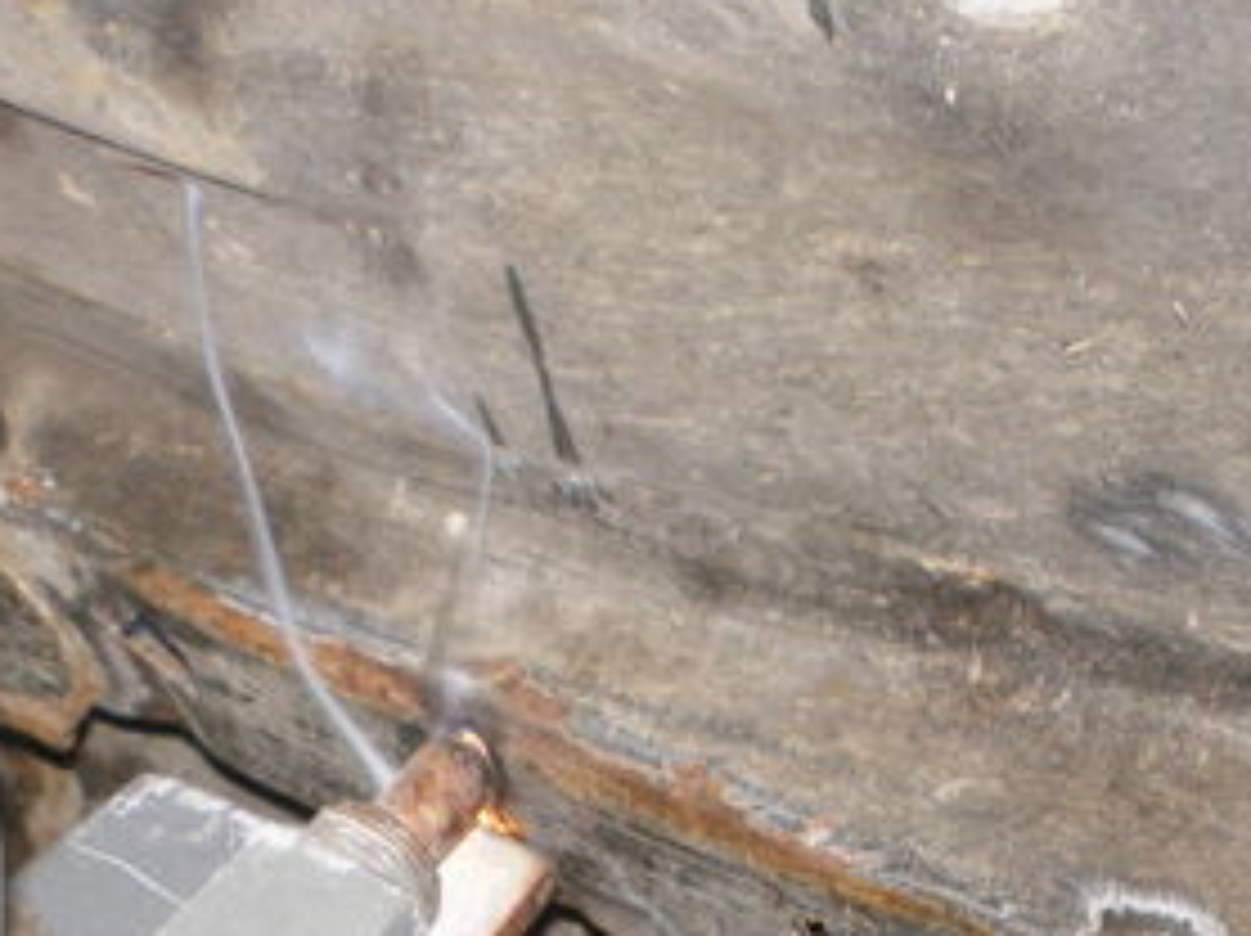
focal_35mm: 129
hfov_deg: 15.2
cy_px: 1022
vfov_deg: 11.3
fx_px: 4658
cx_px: 274
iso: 250
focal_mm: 9.3
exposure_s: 1/40
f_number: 5.6
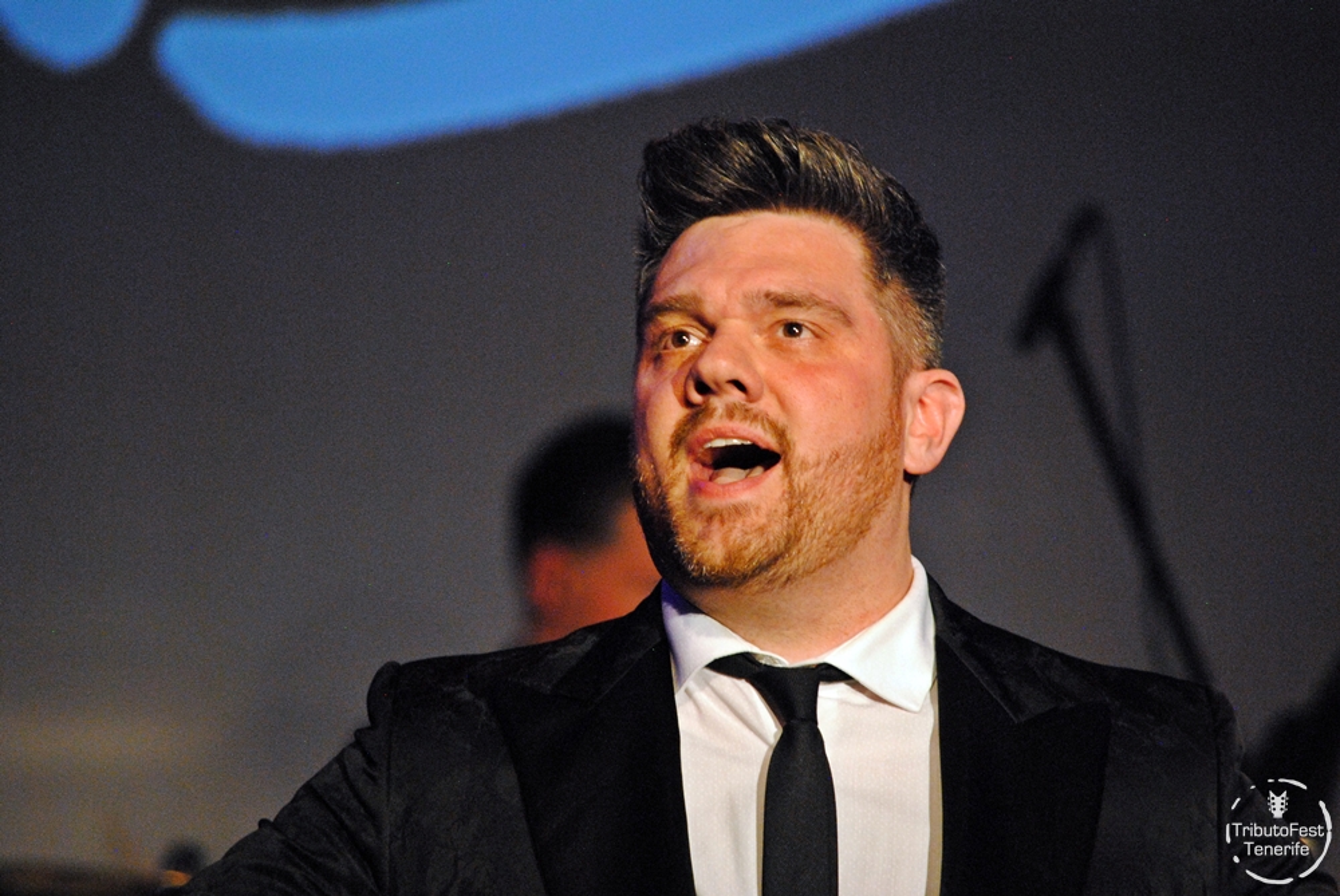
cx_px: 670
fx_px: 14531
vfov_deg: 3.5
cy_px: 448
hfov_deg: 5.3
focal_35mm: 390
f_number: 5.6
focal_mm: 260
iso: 1600
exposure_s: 1/30
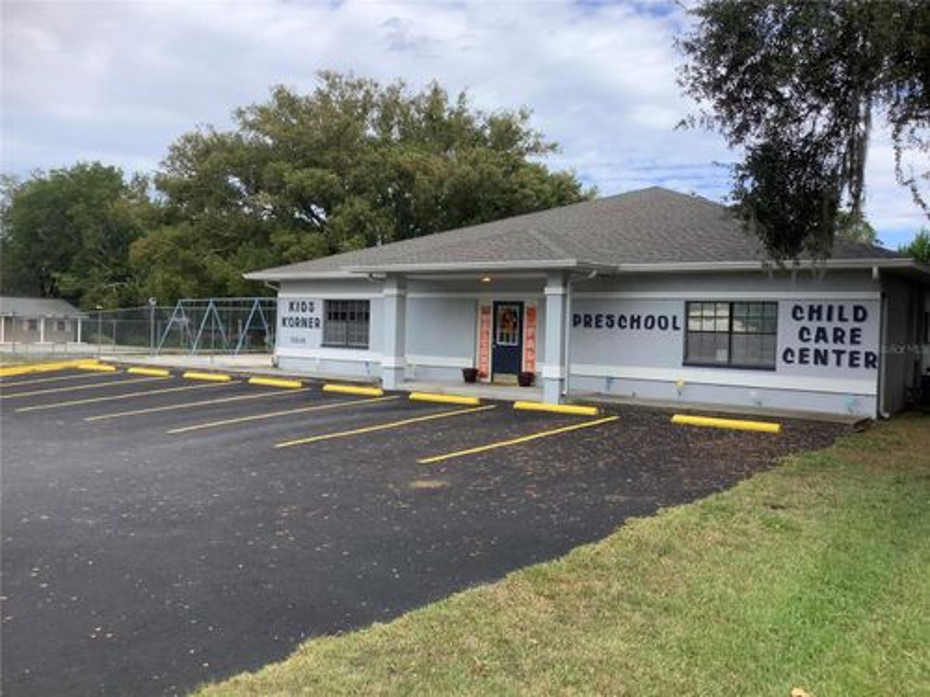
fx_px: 833
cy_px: 348
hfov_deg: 58.4
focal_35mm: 31
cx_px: 465
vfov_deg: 45.4
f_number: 2.4
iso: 25
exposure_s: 1/776
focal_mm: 3.3
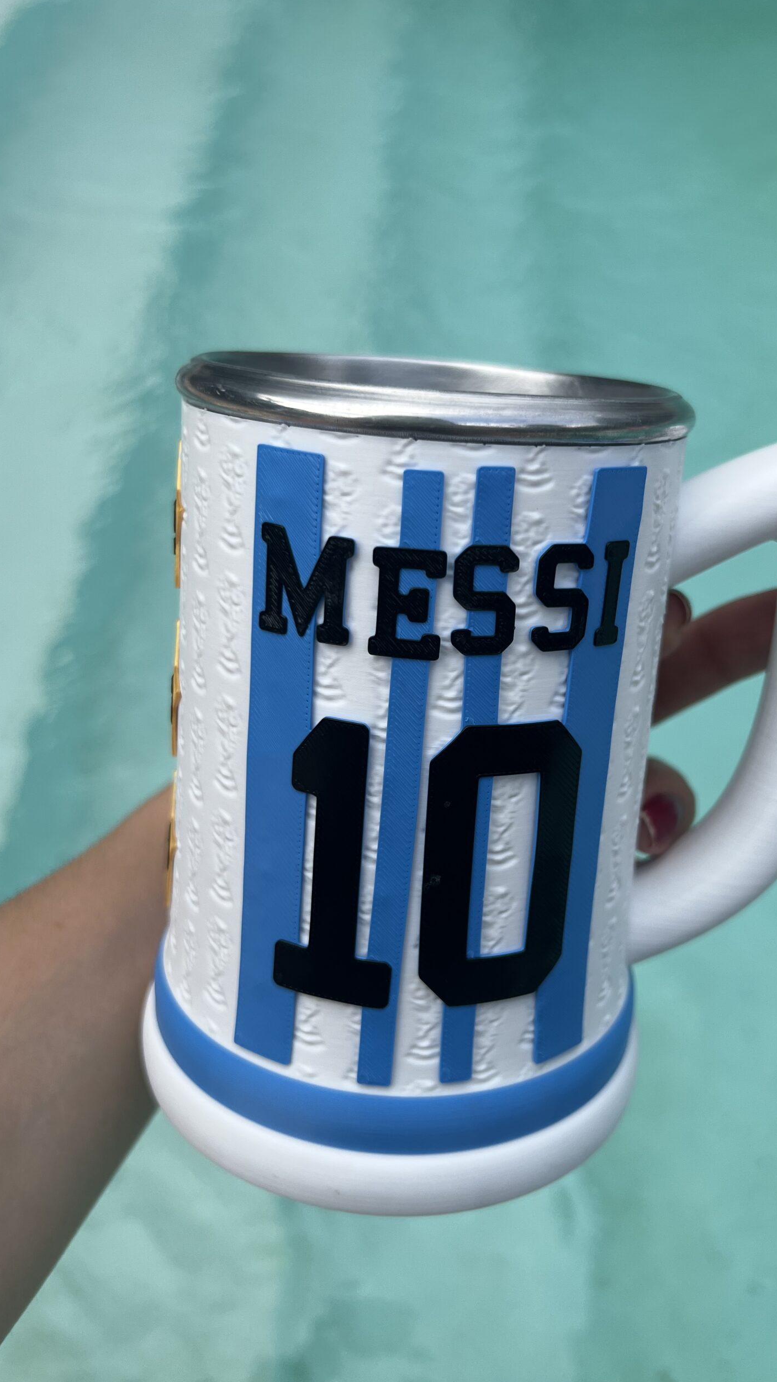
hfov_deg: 40.2
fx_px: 1062
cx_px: 421
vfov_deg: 66.1
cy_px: 695
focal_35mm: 29
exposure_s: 1/873
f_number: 1.5
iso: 50
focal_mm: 5.7
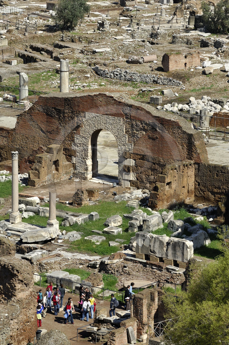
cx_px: 114
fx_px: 1986
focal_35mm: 208
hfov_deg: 6.6
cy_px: 174
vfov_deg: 9.9
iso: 100
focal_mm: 135
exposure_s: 1/200
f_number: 8.5
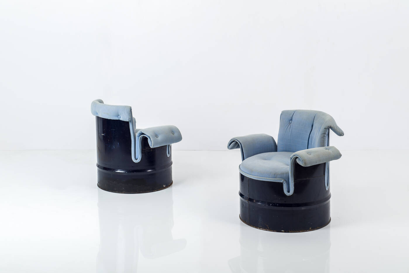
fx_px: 568
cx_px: 204
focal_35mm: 50
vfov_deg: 27.0
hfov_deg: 39.6
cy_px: 136
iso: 100
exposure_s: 1/200
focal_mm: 50
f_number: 10
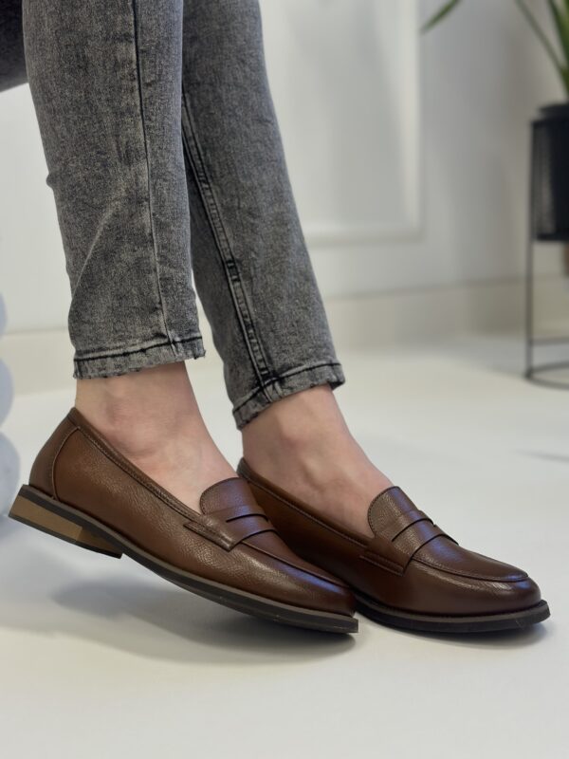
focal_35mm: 48
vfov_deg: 39.7
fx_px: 1052
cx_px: 284
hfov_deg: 30.3
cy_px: 380
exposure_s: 1/100
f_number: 1.78
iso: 125
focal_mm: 6.86
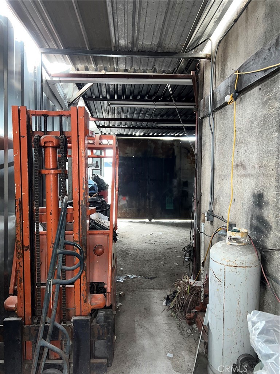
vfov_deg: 67.3
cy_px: 187
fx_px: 280
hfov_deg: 53.1
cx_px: 140
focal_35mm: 26
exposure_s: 1/17
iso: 50
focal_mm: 5.7
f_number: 1.5
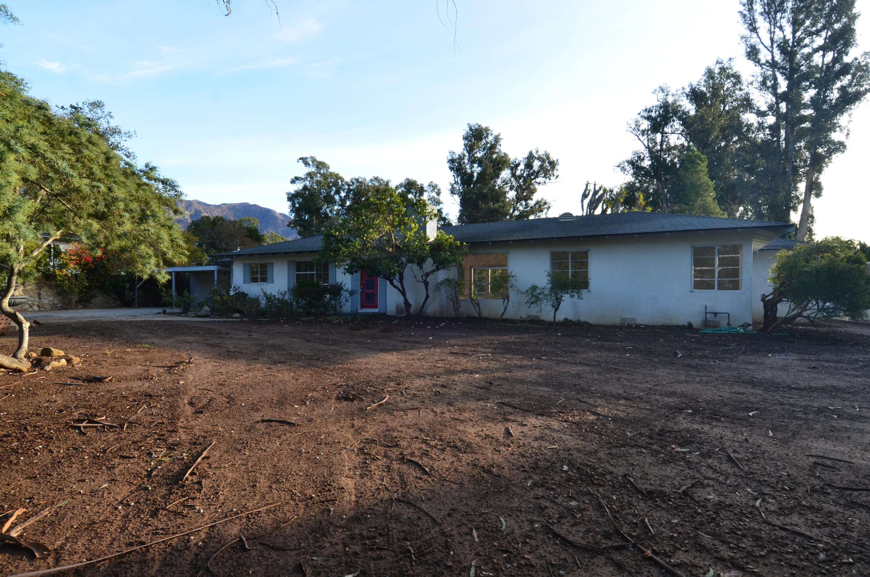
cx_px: 435
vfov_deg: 36.7
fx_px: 868
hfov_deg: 53.2
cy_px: 288
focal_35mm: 36
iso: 400
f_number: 9
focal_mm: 24
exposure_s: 1/160
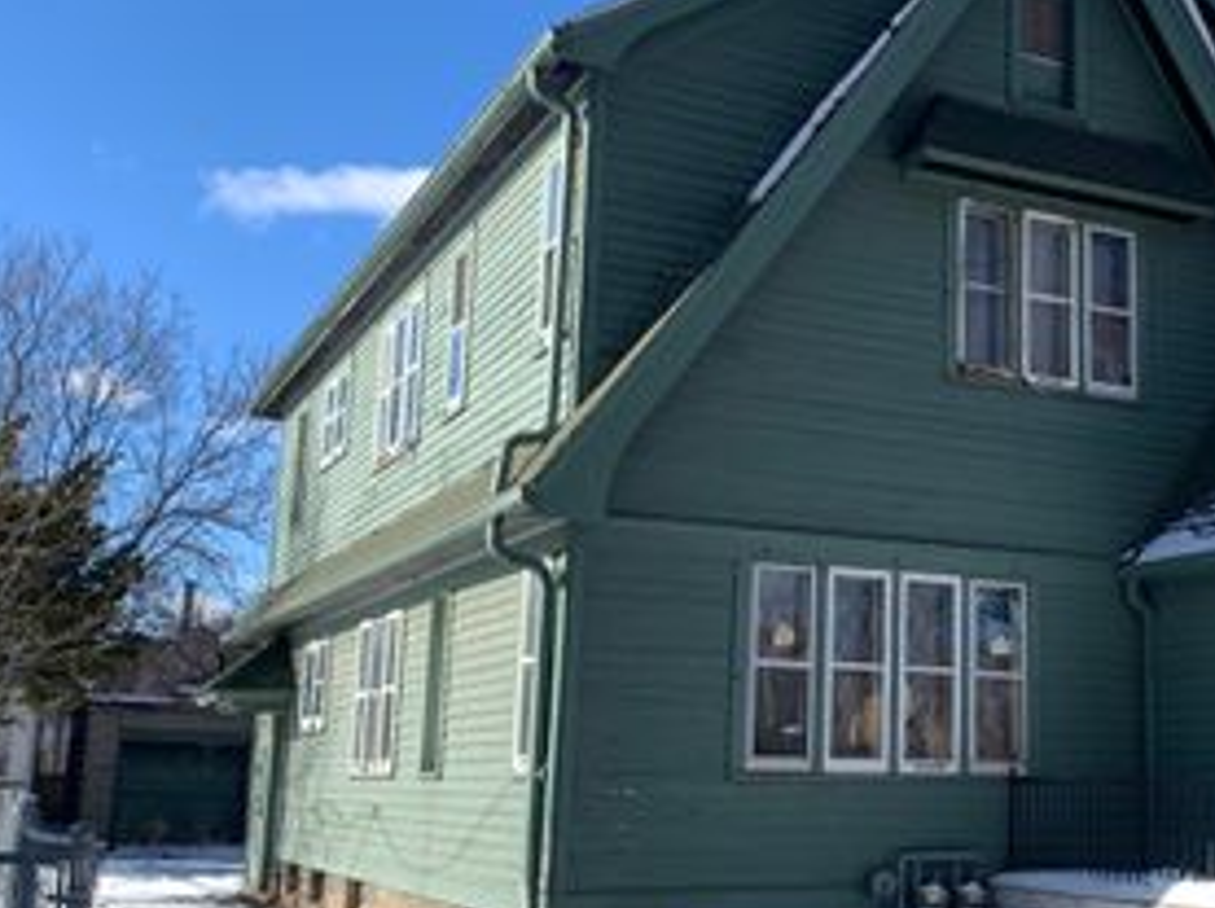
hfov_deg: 39.4
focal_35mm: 47
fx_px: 1648
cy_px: 450
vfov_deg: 30.8
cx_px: 908
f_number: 1.8
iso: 25
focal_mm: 4.25
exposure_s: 1/1536
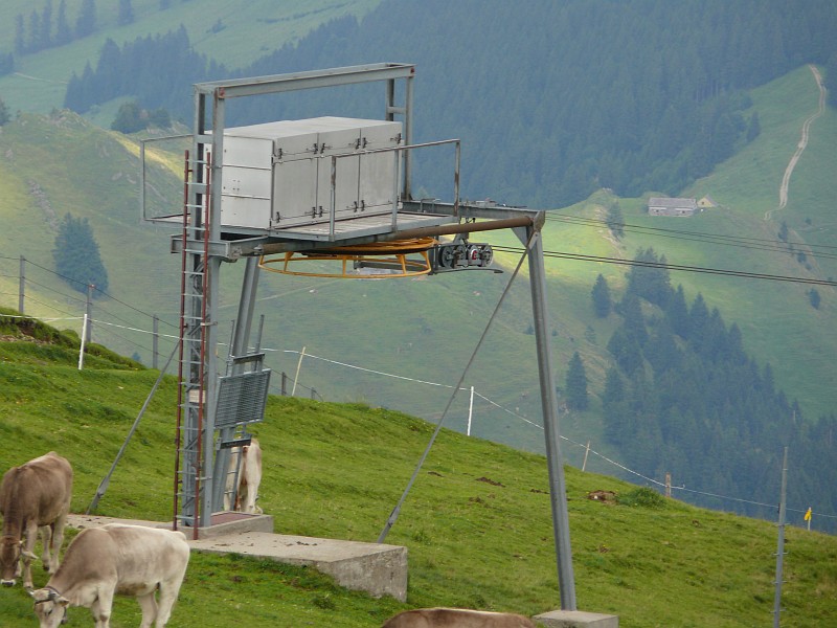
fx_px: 10155
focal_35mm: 420
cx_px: 418
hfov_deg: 4.7
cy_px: 314
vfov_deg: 3.5
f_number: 5.6
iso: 100
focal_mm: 88.8
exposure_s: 1/200
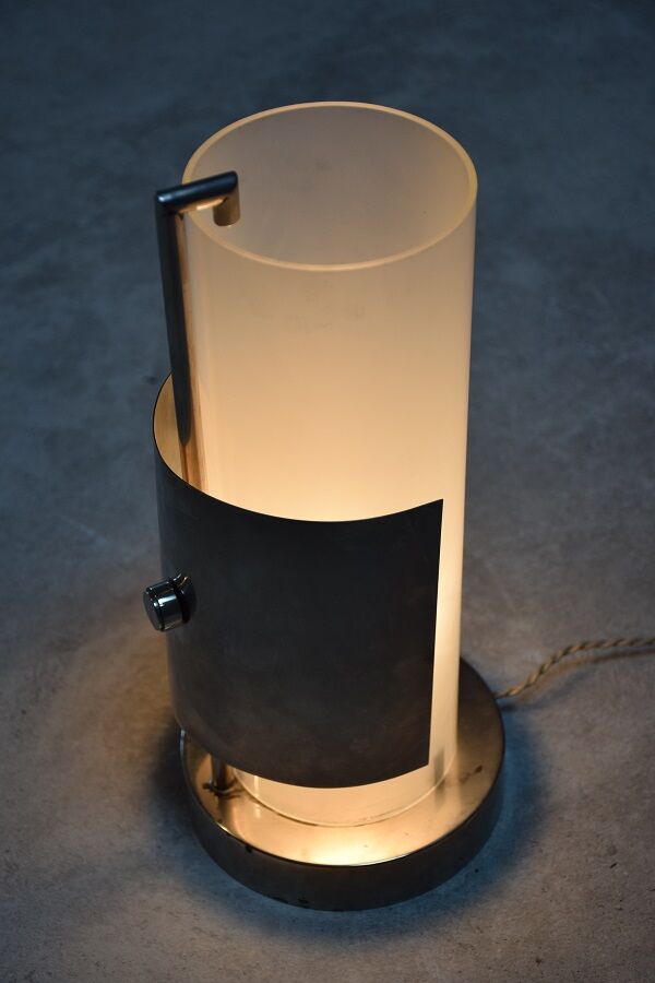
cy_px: 492
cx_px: 328
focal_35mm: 75
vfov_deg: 27.0
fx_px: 2047
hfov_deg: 18.2
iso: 400
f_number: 5
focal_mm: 50
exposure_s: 1/100
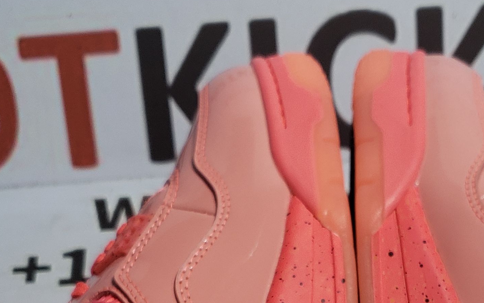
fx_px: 1029
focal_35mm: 78
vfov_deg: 15.5
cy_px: 445
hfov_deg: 26.3
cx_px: 329
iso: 50
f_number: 1.5
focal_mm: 4.3
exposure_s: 1/642
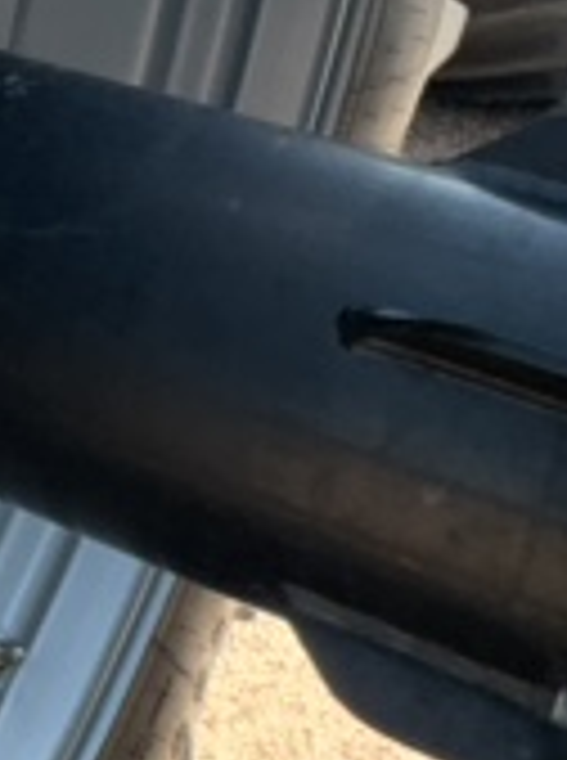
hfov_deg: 12.2
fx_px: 1863
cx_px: -945
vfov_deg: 22.1
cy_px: -22
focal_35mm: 85
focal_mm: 2.22
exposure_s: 1/421
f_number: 2.2
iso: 64
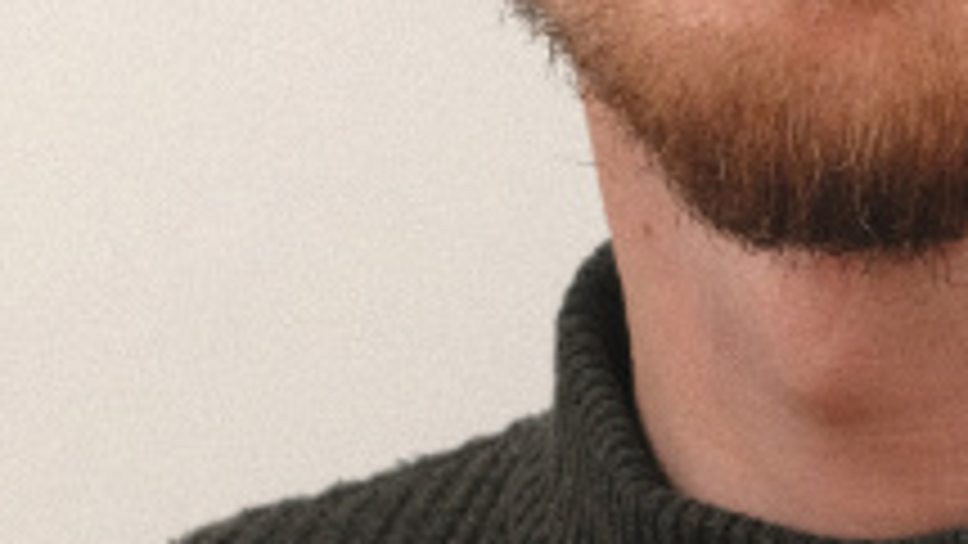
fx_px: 3466
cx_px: 860
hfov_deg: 15.7
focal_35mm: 135
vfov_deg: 8.8
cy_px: -285
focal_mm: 27
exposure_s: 1/40
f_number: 5
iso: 800
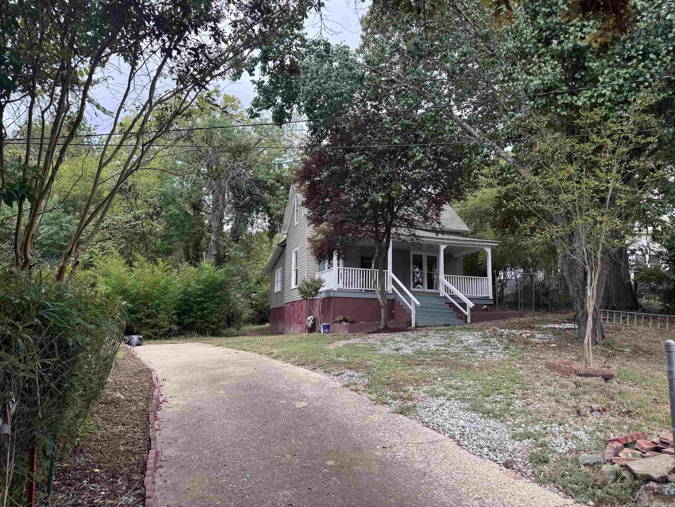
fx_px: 468
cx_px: 338
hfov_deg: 71.6
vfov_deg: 56.8
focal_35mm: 24
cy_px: 254
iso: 80
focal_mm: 6.76
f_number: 1.78
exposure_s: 1/685
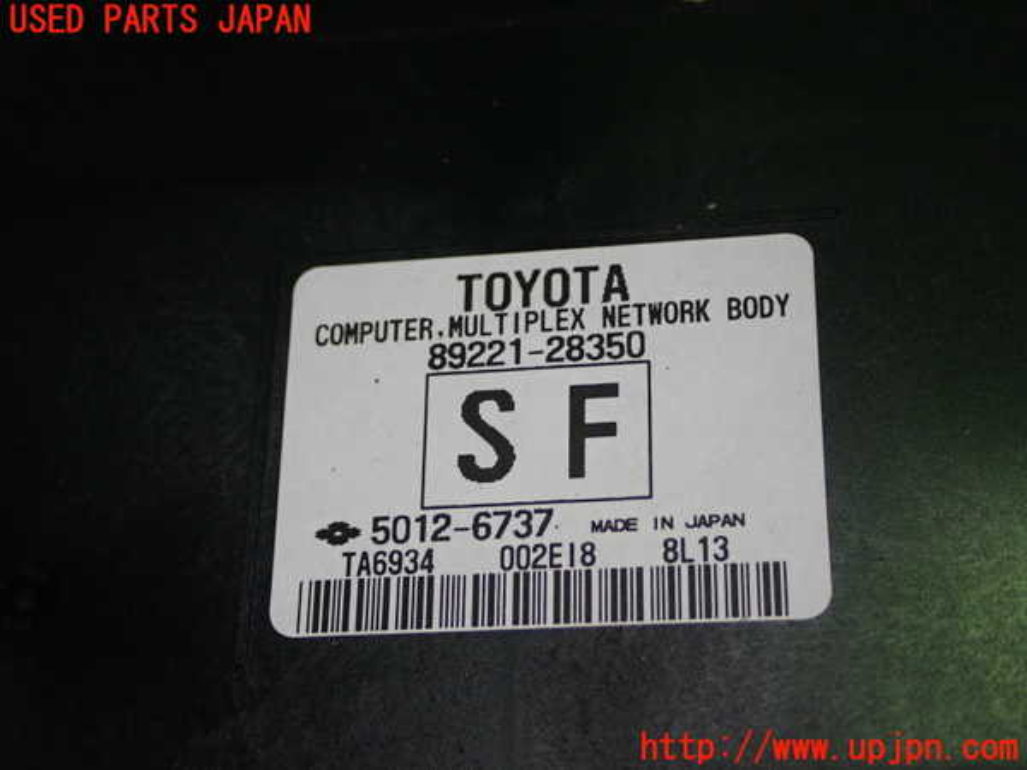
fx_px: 1839
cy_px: 385
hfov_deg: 31.2
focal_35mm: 62
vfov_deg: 23.7
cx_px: 514
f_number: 3.6
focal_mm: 11.09
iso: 250
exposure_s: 1/60
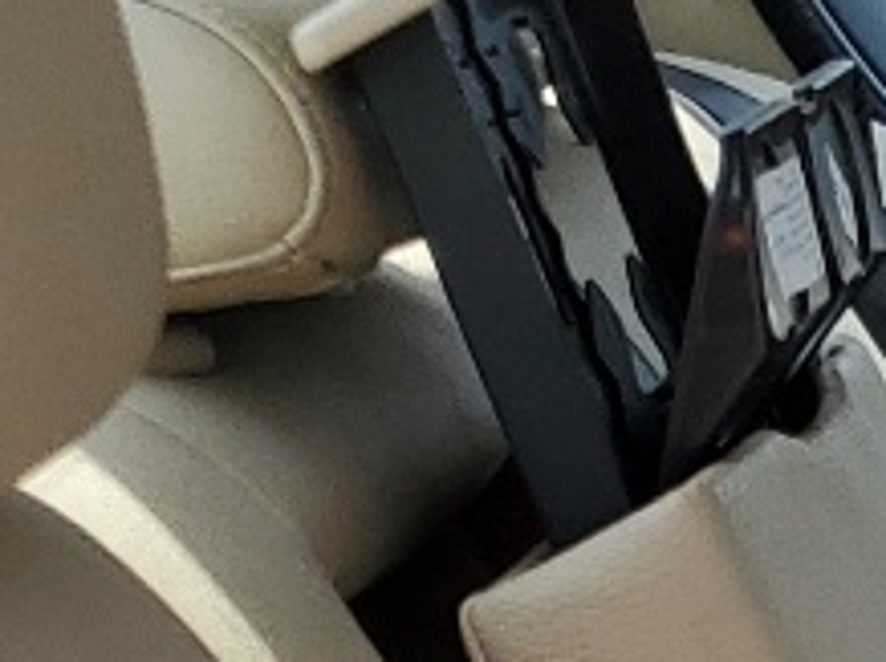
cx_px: 2674
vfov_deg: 7.2
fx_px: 4883
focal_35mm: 191
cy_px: 1657
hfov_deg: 8.6
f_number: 1.5
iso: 50
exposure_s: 1/833
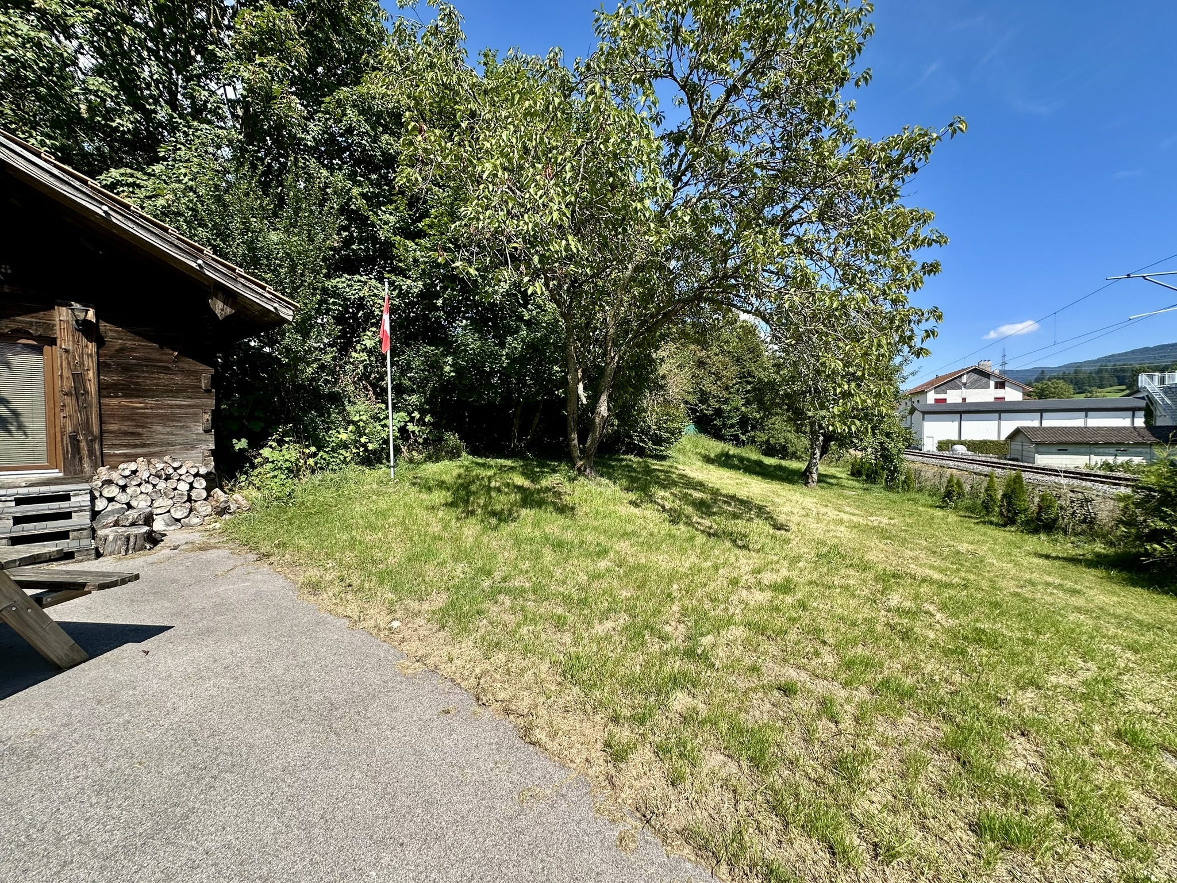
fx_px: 476
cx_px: 588
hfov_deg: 102.1
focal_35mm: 14
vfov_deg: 85.7
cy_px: 442
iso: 40
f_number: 2.2
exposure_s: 1/855
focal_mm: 2.22
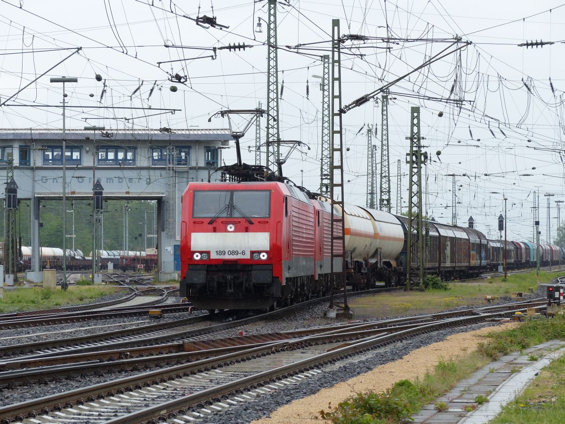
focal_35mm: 155
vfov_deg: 9.6
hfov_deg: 12.7
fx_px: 2530
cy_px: 212
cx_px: 282
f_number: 3.5
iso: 100
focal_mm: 27.8
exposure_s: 1/640
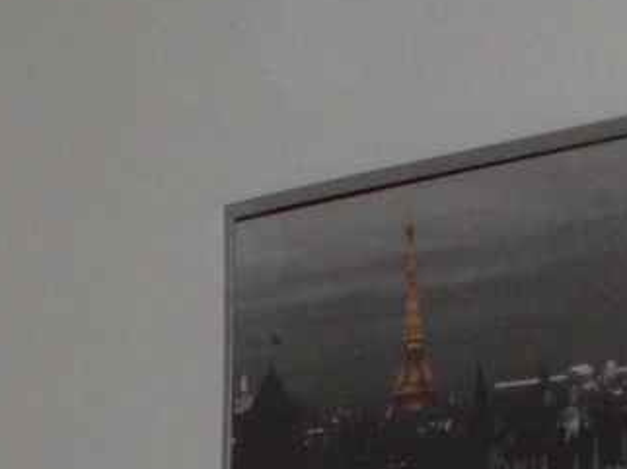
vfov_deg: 7.8
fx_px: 3240
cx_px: -736
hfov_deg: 10.0
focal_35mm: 179
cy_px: 1045
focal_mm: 6.3
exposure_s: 1/60
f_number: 2.8
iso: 200
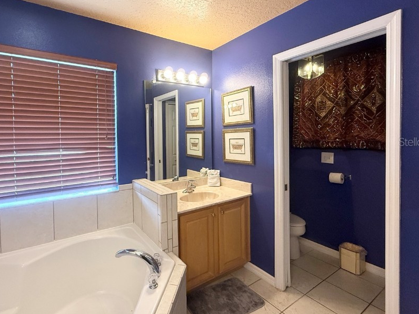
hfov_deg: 87.2
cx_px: 179
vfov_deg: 71.4
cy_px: 141
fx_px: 218
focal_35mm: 18
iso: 320
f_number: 2.2
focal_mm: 2.22
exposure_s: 1/120
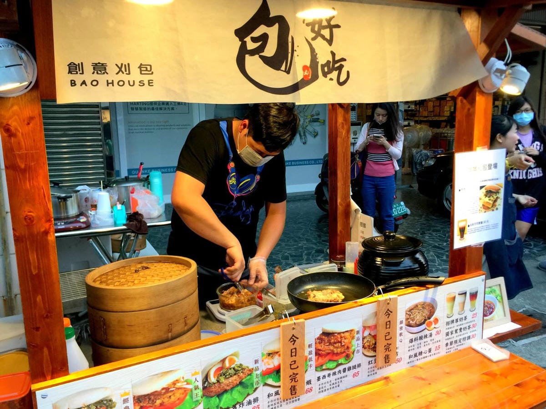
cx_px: 273
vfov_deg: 48.2
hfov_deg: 61.7
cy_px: 204
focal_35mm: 29
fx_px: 457
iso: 32
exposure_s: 1/15
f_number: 2.2
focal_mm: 4.15
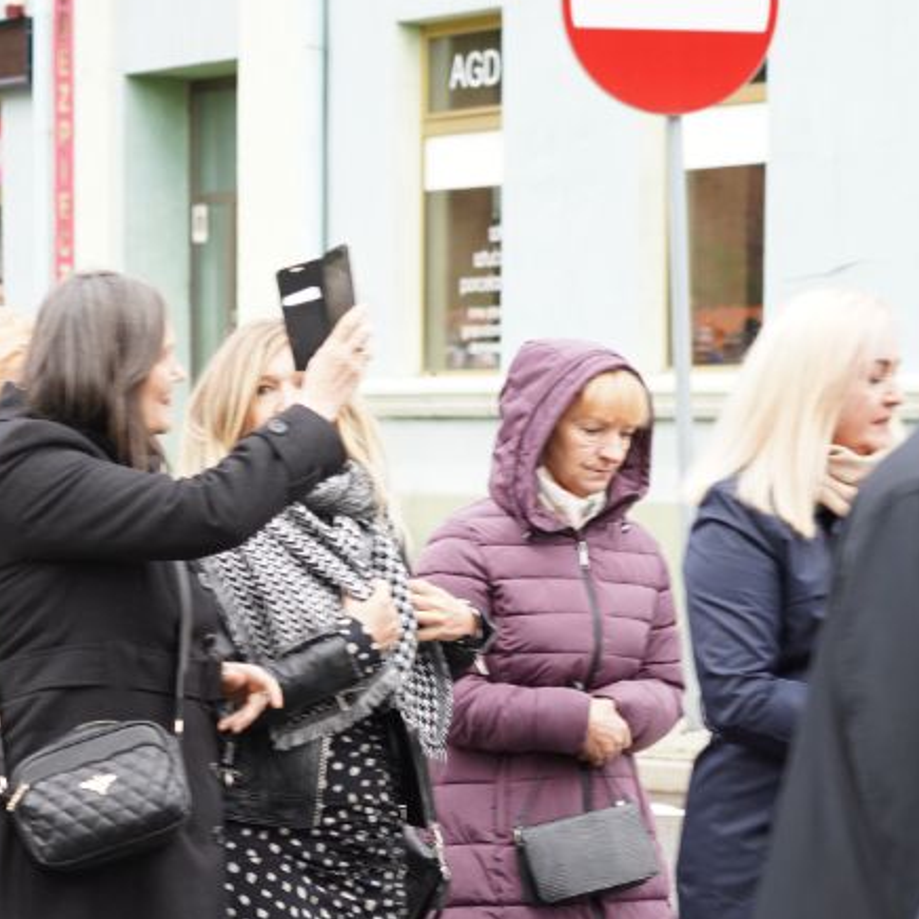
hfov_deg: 12.2
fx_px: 4265
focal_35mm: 142
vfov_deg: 12.2
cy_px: 880
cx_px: 137
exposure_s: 1/100
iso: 200
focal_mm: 56
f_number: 4
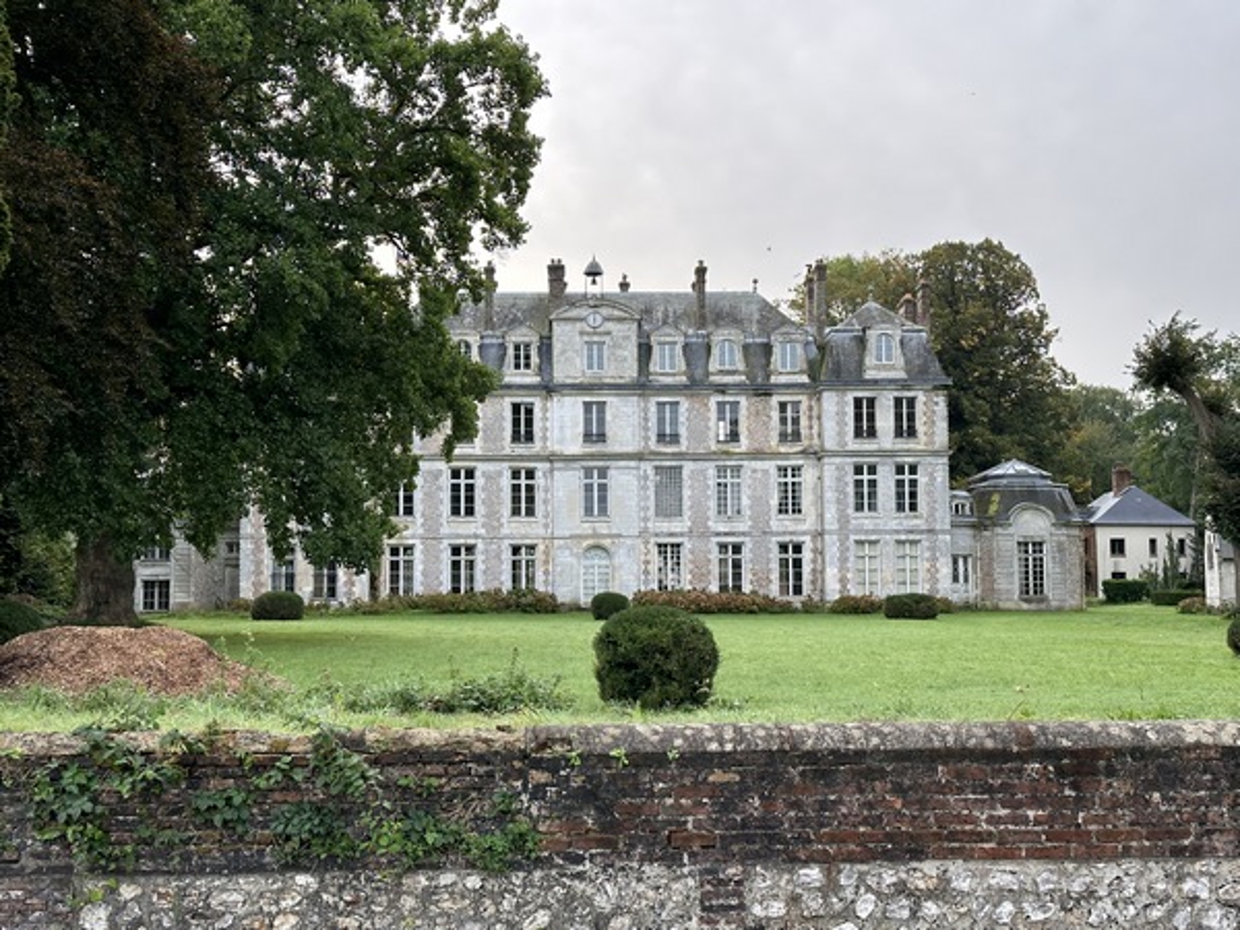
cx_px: 620
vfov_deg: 30.3
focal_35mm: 48
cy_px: 465
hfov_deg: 39.7
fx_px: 1719
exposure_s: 1/527
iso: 64
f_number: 1.78
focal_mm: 6.86
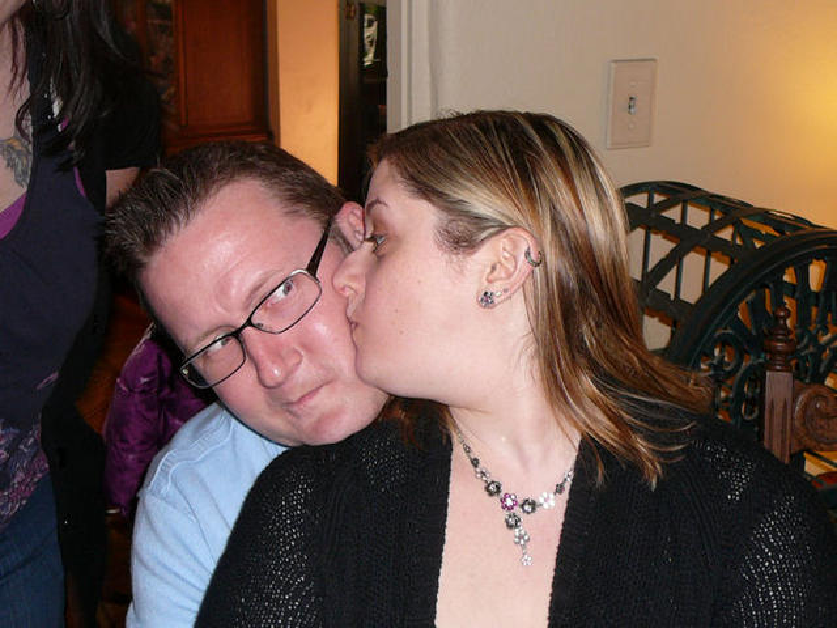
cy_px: 314
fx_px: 1354
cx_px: 418
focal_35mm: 56
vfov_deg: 26.1
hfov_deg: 34.3
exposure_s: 1/30
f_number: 3.2
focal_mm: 6.7
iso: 100
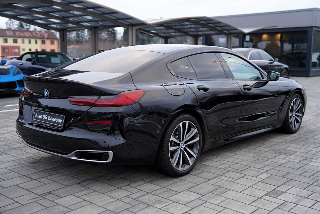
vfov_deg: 31.2
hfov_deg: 45.4
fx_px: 382
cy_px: 107
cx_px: 160
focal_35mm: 43
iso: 100
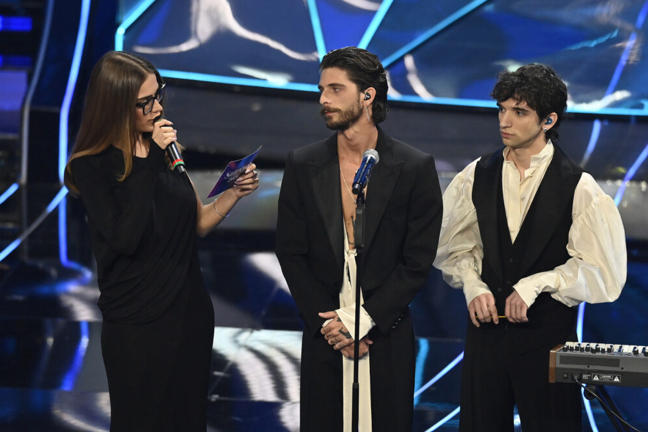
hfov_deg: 6.7
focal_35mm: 306
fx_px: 5507
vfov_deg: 4.5
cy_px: 215
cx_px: 327
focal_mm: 300
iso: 4000
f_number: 3.5
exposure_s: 1/640
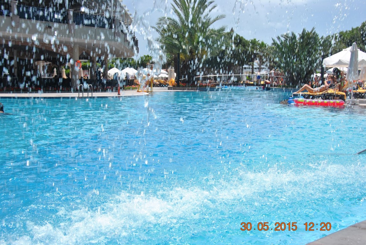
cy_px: 122
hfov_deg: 41.1
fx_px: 489
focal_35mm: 48
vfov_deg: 28.2
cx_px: 183
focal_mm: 32
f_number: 8
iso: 100
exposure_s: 1/320
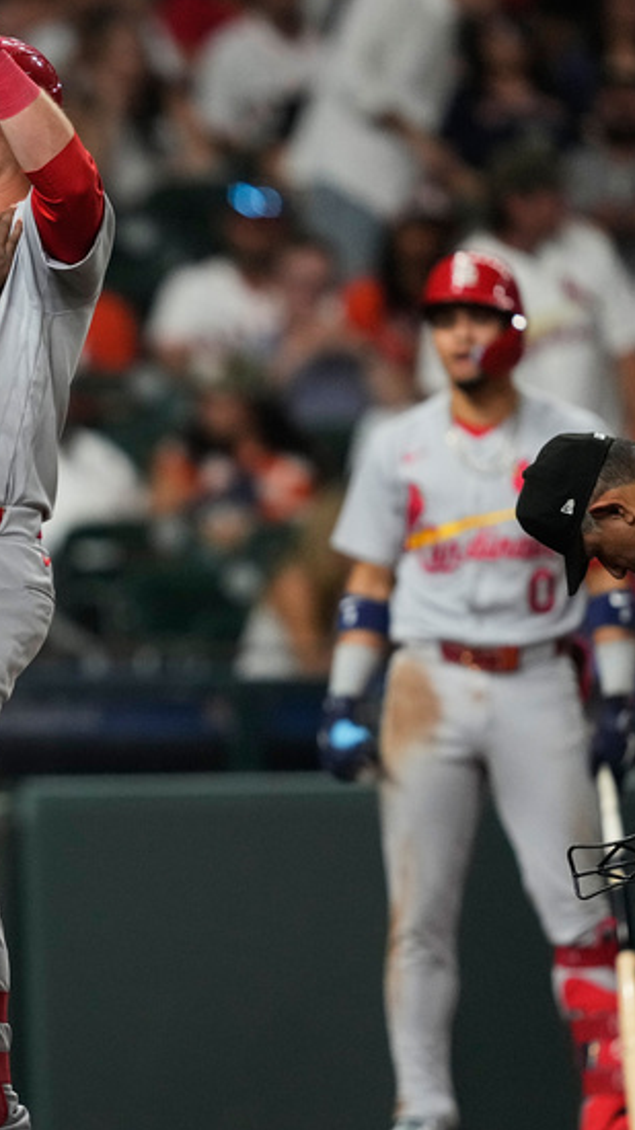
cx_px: -275
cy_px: 532
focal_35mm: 780
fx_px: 23370
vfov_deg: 2.8
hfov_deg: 1.6
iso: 3200
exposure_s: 1/2500
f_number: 2.8
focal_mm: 400
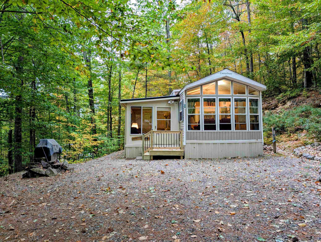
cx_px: 160
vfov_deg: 56.9
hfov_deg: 71.5
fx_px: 223
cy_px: 121
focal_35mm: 24
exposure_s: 1/30.7
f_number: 1.68
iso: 38
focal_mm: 6.9
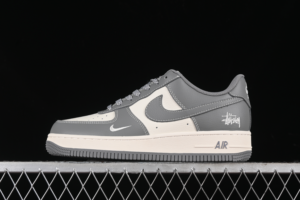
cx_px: 150
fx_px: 625
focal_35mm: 75
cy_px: 100
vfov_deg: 18.2
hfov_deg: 27.0
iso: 160
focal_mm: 50
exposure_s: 1/80
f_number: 8
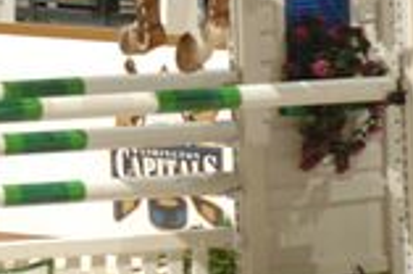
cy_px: -72
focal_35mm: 1225
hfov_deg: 1.7
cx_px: -97
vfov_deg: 1.1
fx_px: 14025
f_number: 4.5
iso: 200
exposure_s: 1/250
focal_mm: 200
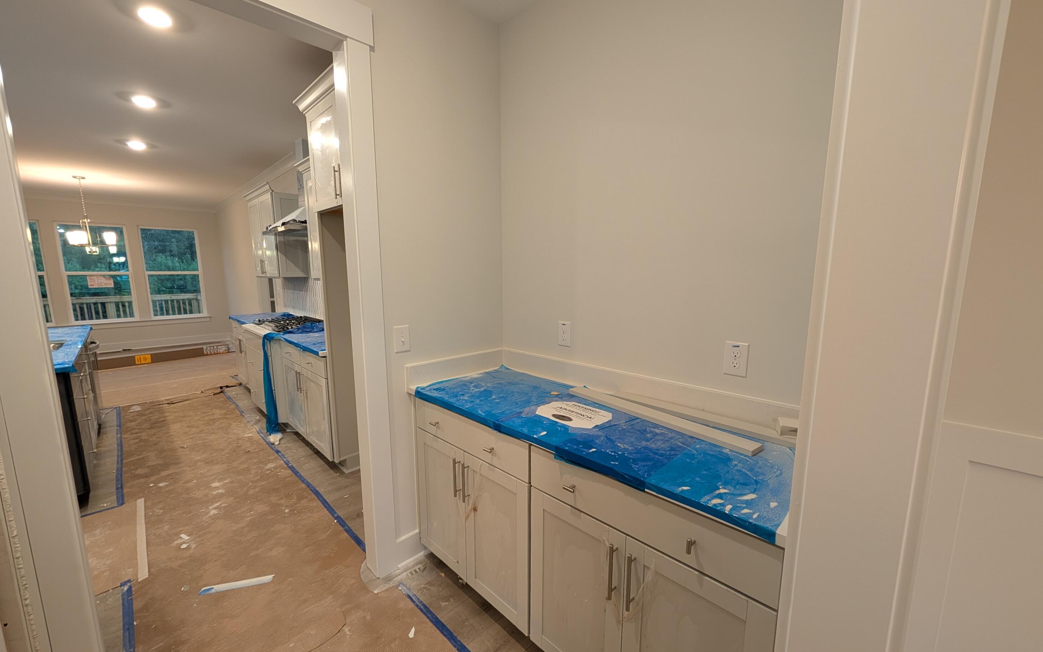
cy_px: 327
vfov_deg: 82.8
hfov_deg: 109.4
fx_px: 370
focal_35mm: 13
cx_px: 517
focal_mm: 2.02
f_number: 1.7
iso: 71
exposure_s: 1/30
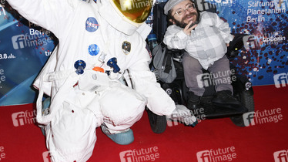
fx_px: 366
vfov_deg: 24.8
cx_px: 119
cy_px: 59
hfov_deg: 42.8
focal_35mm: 48
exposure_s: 1/160
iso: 500
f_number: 5.6
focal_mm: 38
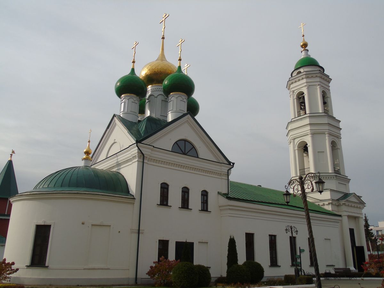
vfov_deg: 48.2
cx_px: 192
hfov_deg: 61.7
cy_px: 144
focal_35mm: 29
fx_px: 322
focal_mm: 5.2
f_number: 4.2
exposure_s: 1/1000
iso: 80
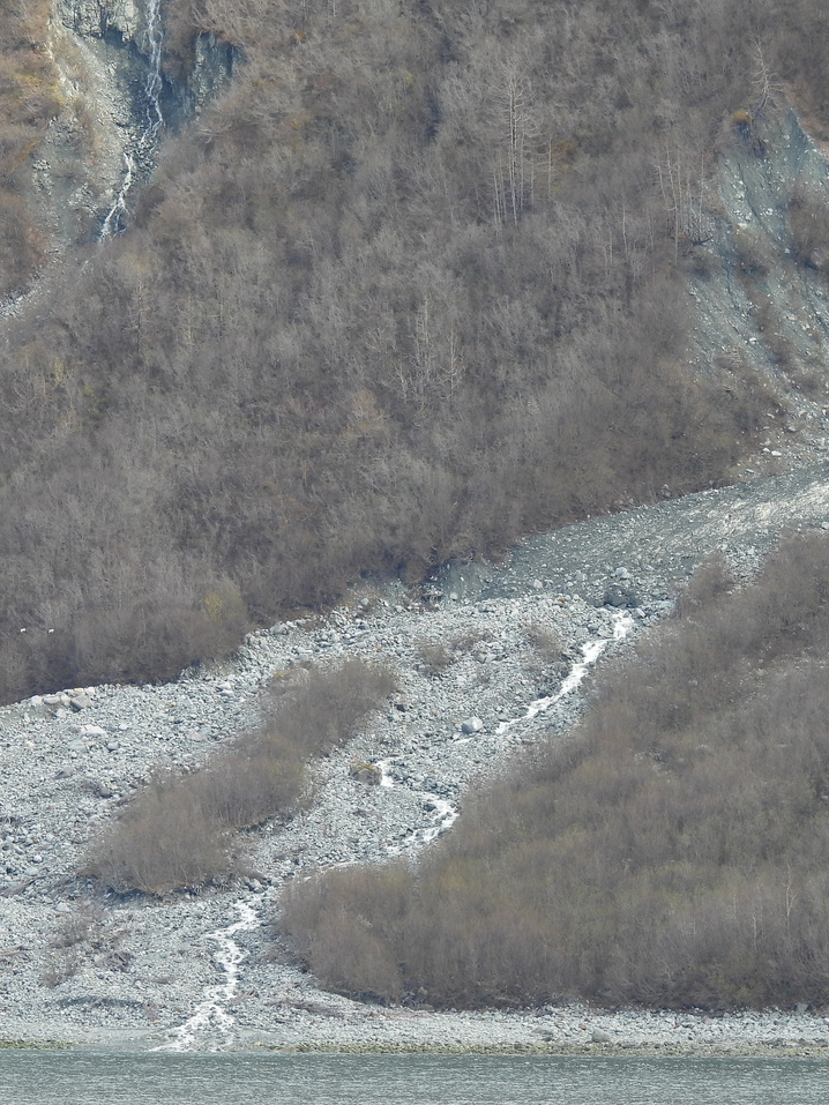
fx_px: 17079
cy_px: 553
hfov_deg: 2.8
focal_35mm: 535
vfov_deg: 3.7
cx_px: 232
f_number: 5
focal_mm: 71.4
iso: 100
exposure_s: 1/250
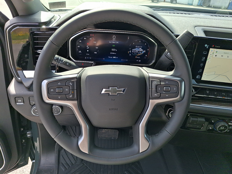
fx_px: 168
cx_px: 116
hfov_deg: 69.4
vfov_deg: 54.9
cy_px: 87
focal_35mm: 25
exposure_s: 1/476
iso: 30
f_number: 1.8
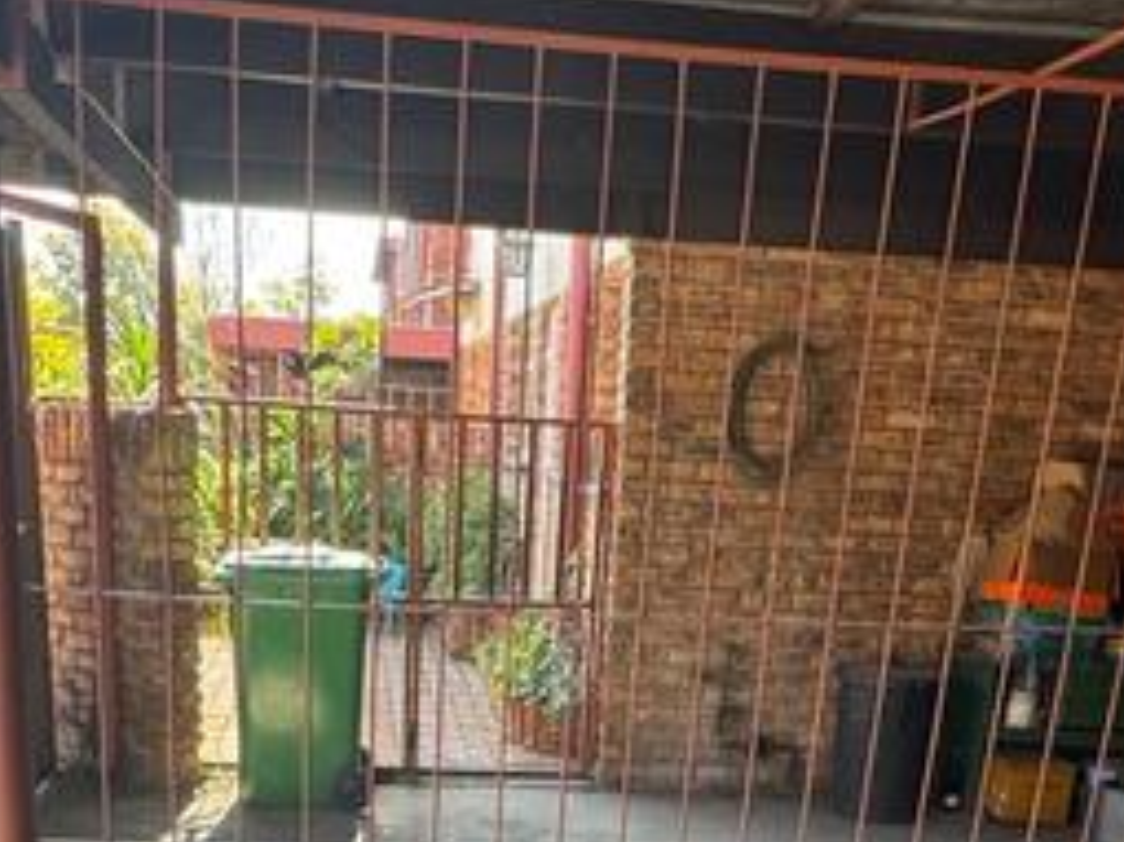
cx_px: 560
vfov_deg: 29.7
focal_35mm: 44
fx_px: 1428
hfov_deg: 43.0
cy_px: 917
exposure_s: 1/99
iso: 80
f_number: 2.2
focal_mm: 2.22
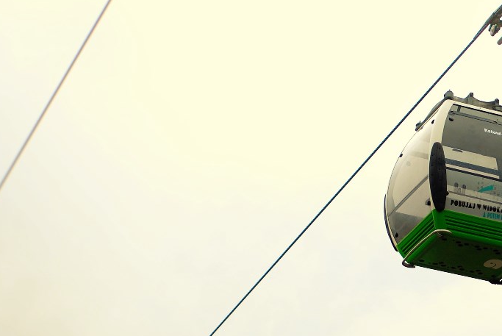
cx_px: 491
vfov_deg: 9.0
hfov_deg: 13.2
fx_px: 2136
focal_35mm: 153
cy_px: 169
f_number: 2.8
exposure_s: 1/1000
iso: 125
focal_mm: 50
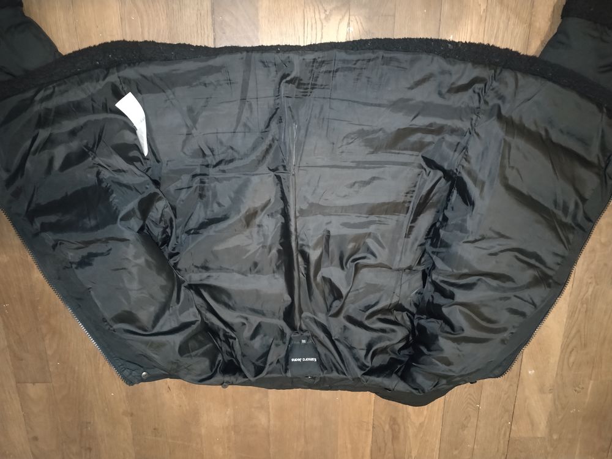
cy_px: 230
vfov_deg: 53.1
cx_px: 306
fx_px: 460
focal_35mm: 26
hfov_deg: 67.3
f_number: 1.8
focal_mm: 4.75
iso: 4128
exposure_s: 1/12.5
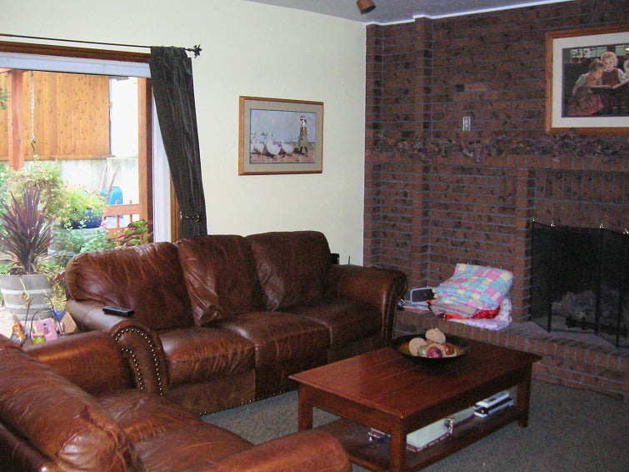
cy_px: 240
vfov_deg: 39.6
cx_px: 313
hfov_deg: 51.4
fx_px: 654
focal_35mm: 36
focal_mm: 5.7
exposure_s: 1/60
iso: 200
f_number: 2.9
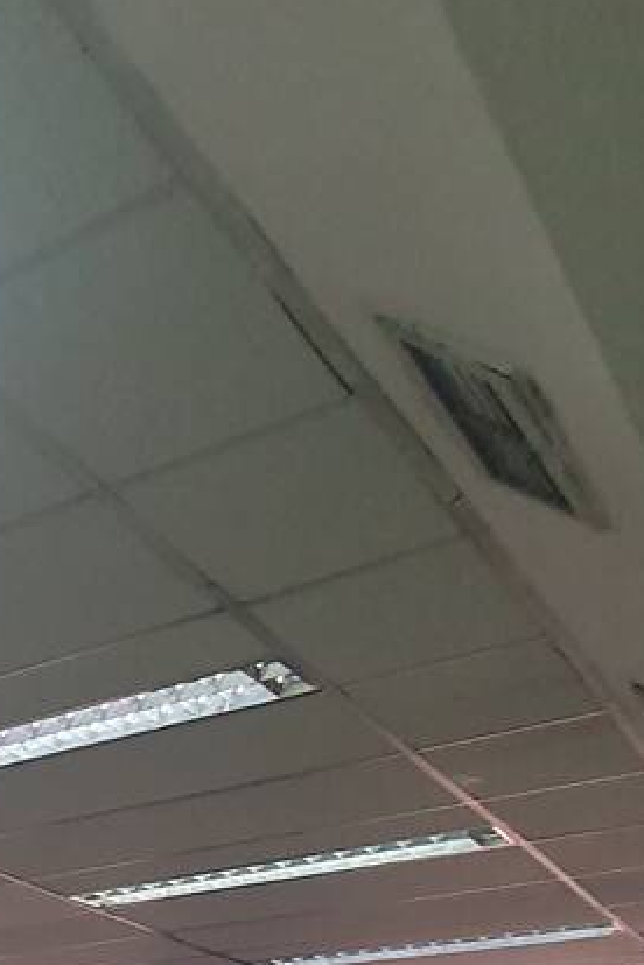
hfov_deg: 18.2
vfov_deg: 33.6
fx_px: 1261
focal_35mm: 47
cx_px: -667
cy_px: 1172
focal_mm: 1.8
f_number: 2.2
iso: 320
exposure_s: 1/60
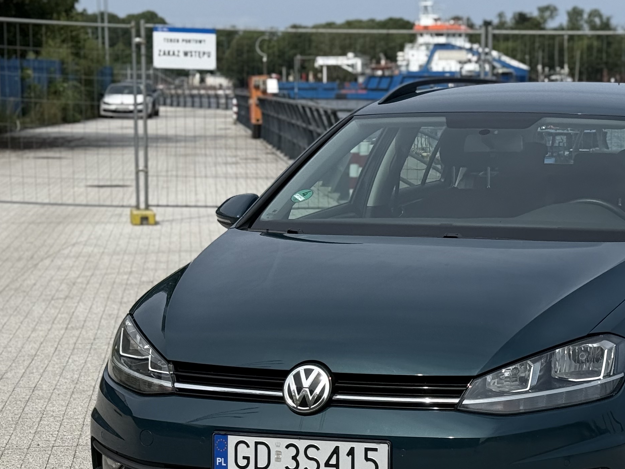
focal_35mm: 104
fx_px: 1878
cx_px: 515
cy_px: 352
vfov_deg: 14.2
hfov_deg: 18.7
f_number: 1.78
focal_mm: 6.76
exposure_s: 1/7874
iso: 100
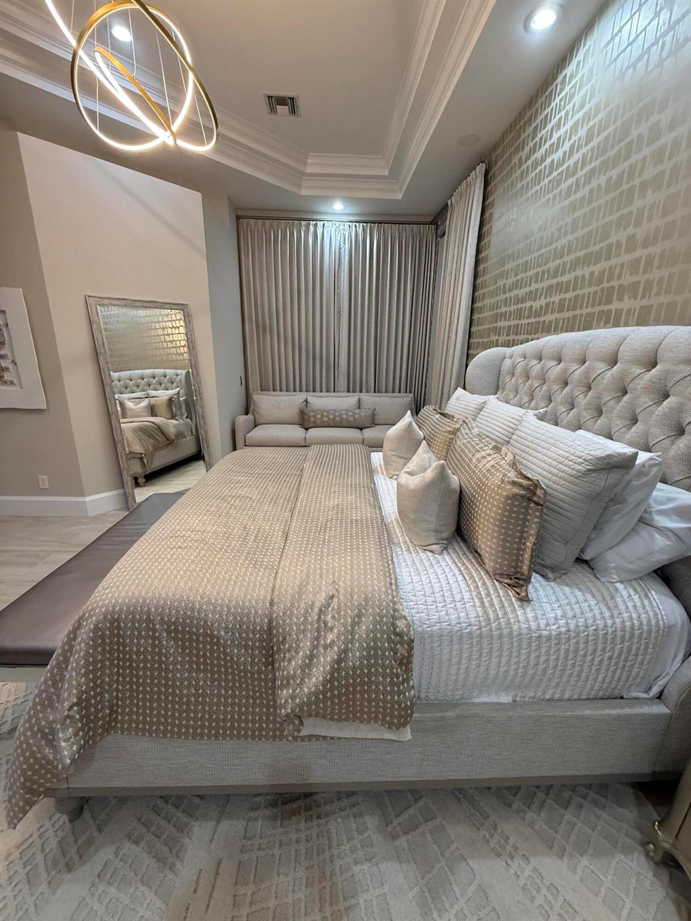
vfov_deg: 102.1
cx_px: 346
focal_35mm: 14
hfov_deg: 85.7
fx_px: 373
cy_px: 460
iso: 200
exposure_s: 1/60
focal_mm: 2.22
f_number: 2.2
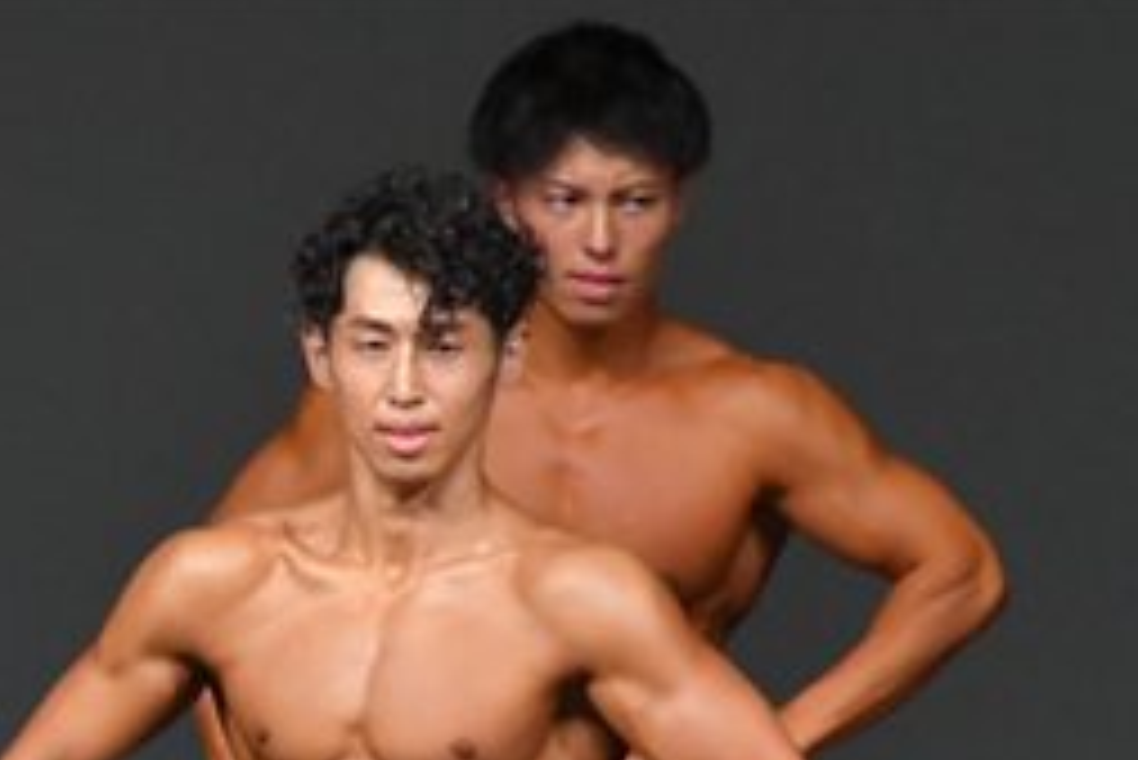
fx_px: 33367
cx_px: -241
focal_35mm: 1055
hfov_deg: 2.0
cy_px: 1142
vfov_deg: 1.3
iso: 4000
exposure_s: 1/400
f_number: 5.6
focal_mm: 230
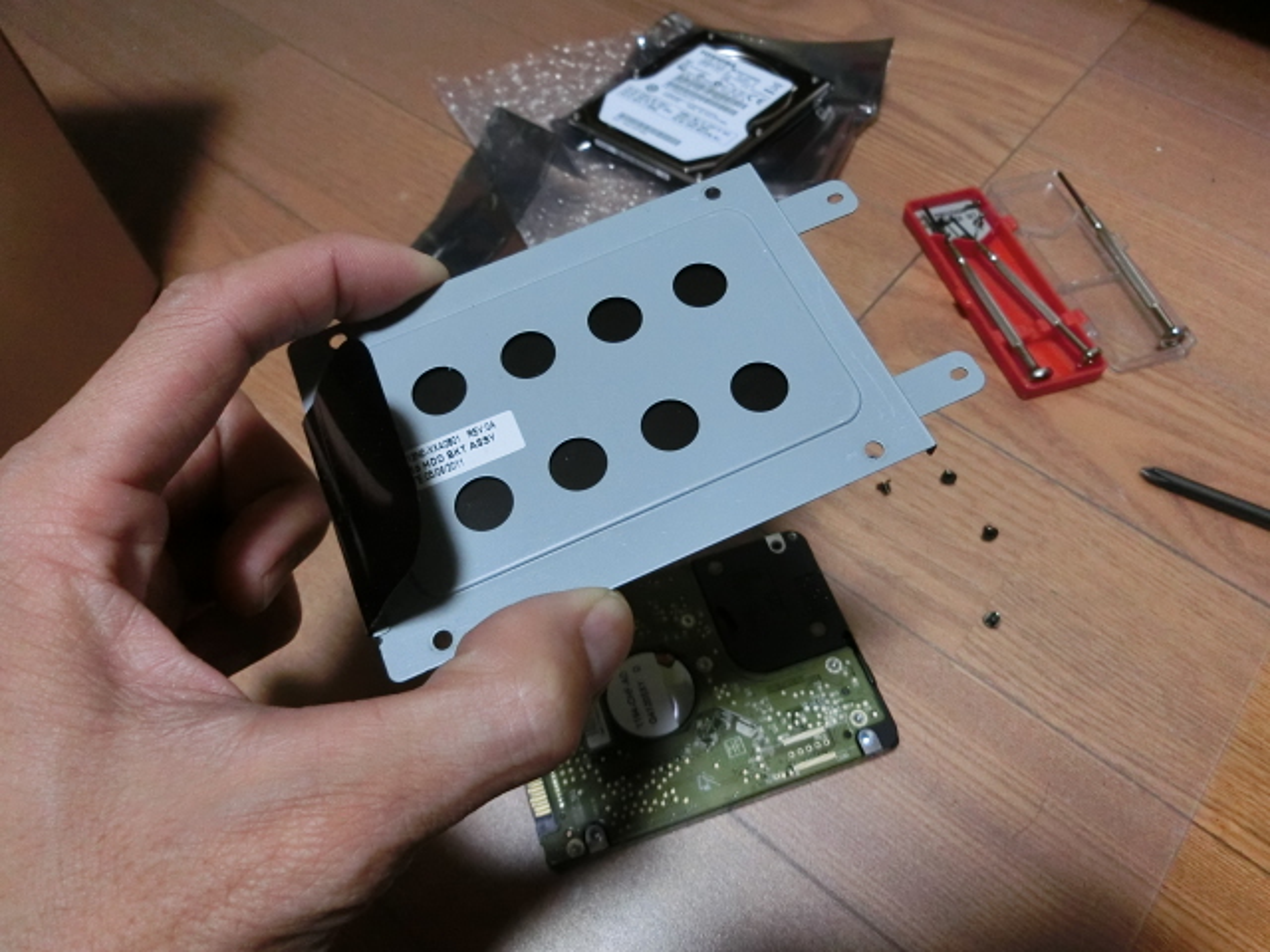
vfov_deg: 54.9
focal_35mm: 25
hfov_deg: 69.4
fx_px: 917
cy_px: 476
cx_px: 635
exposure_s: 1/50
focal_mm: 4.5
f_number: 3.5
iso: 800
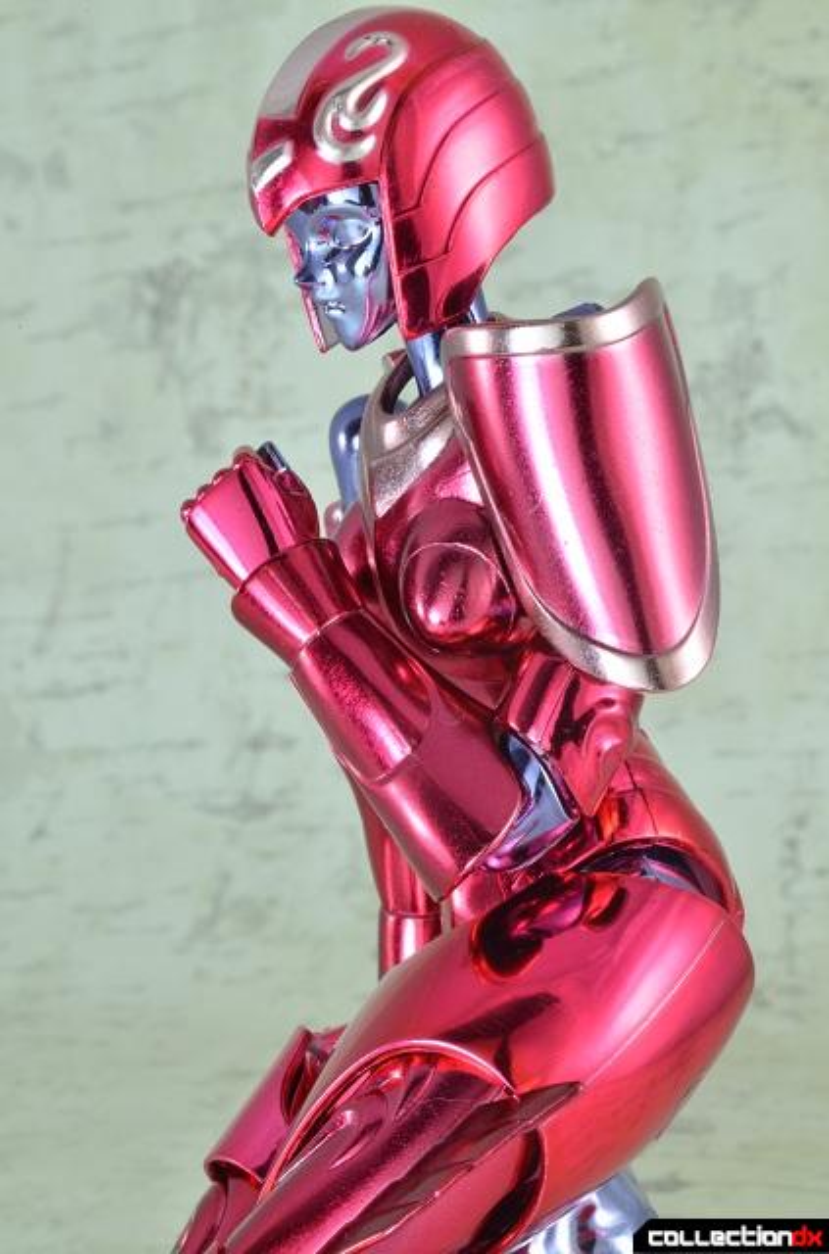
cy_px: 627
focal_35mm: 82
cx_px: 414
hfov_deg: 16.5
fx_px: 2867
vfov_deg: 24.7
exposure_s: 1/1.6
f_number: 29
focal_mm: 55
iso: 100
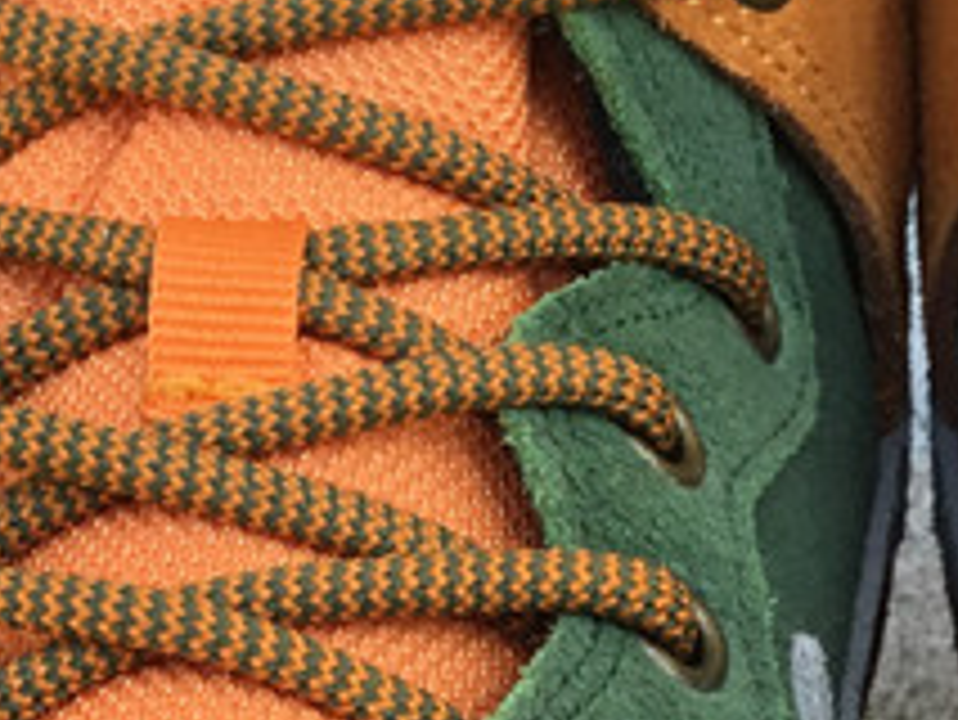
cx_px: 931
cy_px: 1343
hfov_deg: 14.8
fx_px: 3627
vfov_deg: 10.6
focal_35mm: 131
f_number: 2.4
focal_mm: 3.3
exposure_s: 1/186
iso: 25
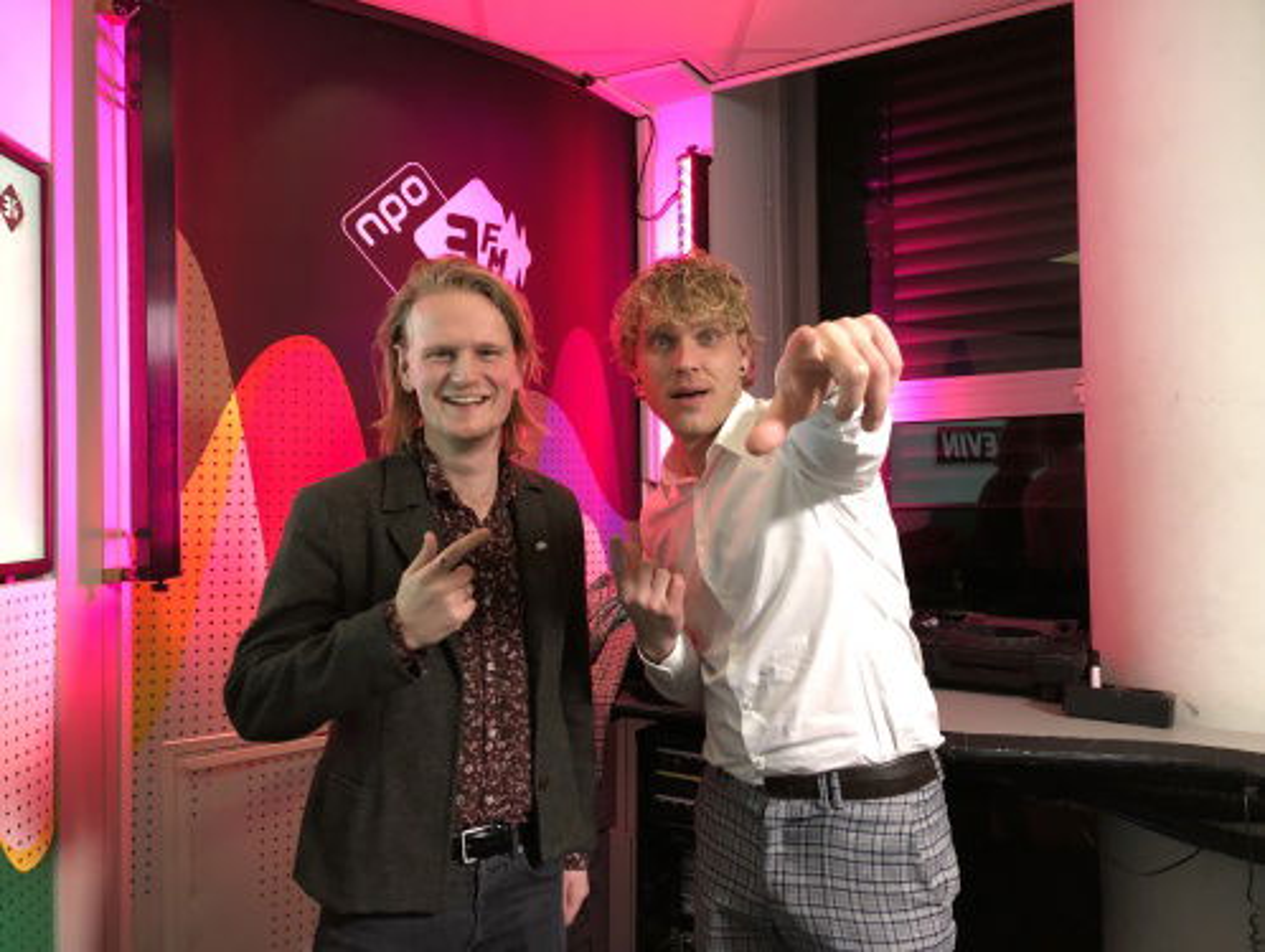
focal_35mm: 28
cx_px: 632
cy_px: 476
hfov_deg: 63.4
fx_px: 1025
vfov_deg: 49.9
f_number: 1.8
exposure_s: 1/11
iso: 100
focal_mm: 4
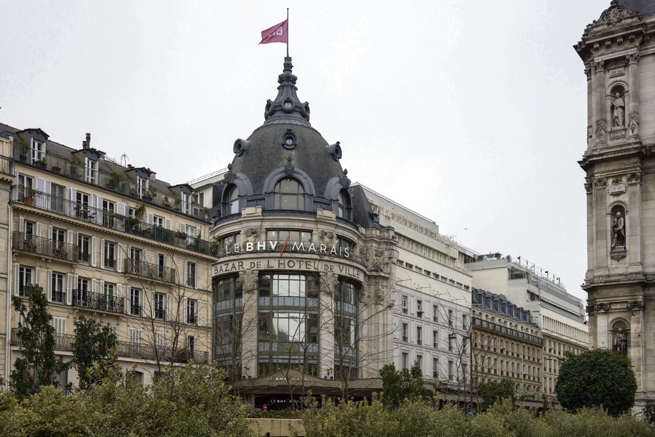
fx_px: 728
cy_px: 218
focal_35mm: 40
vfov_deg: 33.4
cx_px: 328
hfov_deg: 48.4
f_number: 5.6
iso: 200
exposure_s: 1/500
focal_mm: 40
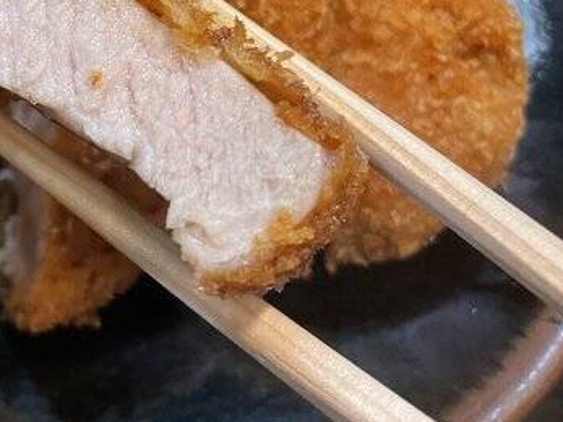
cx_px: 154
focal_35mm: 48
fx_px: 780
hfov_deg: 38.8
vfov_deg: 29.2
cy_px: 54
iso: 320
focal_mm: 4.2
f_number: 1.6
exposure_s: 1/60
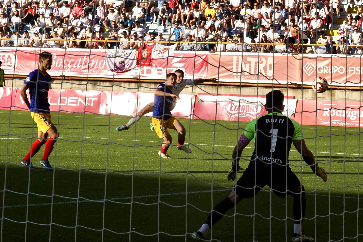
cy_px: 121
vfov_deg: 8.7
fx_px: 1583
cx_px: 182
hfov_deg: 13.1
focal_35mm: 157
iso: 1250
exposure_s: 1/800
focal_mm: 105
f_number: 18
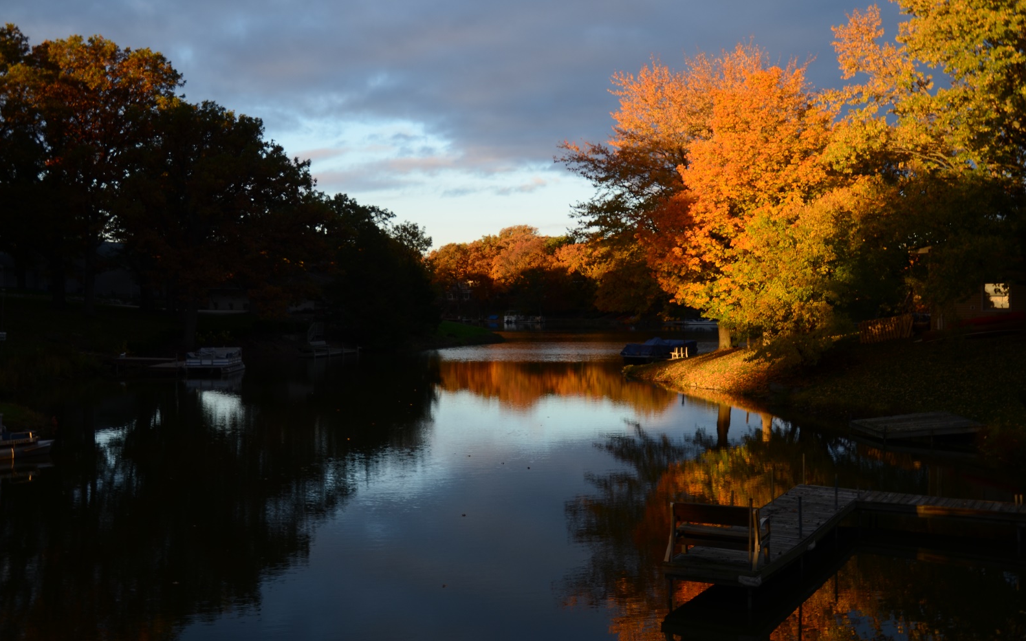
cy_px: 300
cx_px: 510
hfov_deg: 49.3
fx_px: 1118
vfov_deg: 32.0
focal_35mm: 40
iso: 100
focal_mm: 26
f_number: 4
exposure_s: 1/125
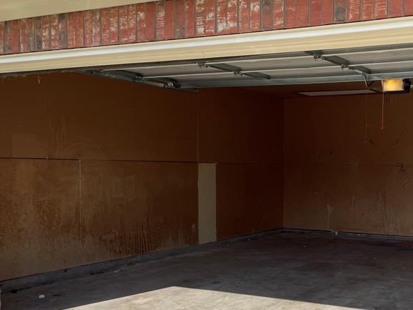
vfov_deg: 31.3
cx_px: 343
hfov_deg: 39.3
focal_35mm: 46
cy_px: 206
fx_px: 549
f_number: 1.6
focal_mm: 4.2
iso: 32
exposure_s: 1/2257
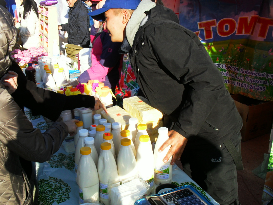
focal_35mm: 35
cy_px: 102
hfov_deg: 52.6
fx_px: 276
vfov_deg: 40.7
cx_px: 136
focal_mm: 6.3
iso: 100
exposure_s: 1/125
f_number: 8.4
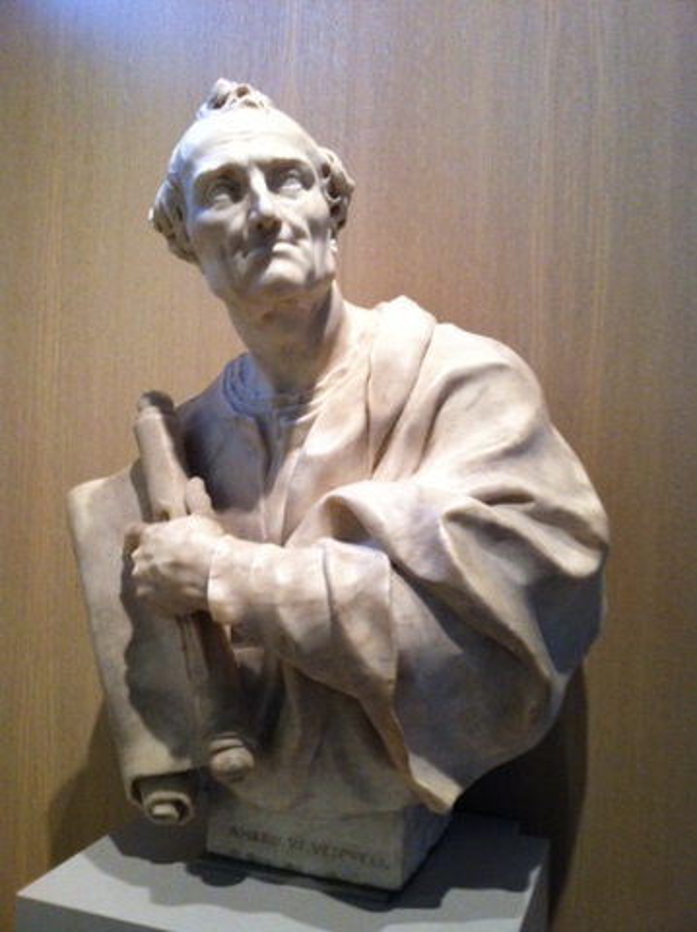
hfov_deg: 40.6
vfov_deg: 52.7
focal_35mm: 35
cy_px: 466
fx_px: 941
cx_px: 348
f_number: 2.8
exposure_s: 1/15
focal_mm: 3.85
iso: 250
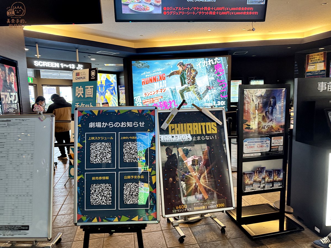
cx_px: 166
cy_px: 124
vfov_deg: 56.8
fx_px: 229
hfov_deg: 71.6
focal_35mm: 24
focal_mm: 6.76
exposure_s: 1/60
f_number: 1.78
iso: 250
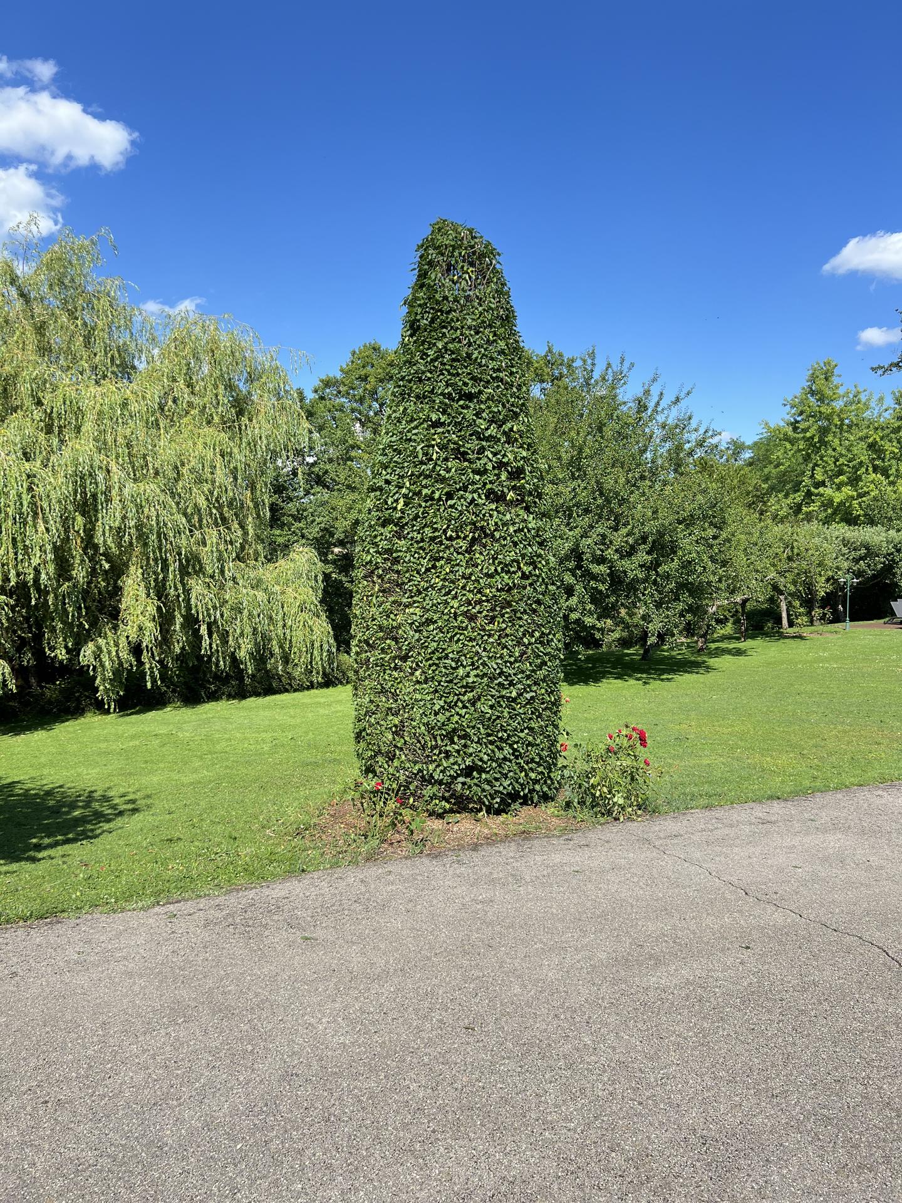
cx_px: 451
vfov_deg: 67.3
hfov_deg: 53.1
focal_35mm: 26
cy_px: 602
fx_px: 903
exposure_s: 1/1468
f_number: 1.5
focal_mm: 5.7
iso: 50
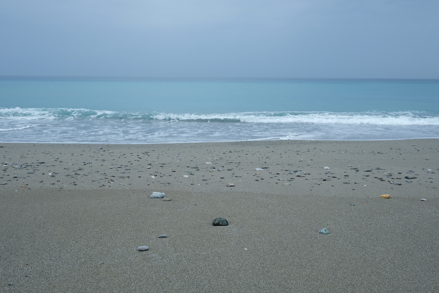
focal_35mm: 35
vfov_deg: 37.9
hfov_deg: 54.4
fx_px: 427
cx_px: 220
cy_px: 146
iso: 500
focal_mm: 23
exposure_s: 1/320
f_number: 10
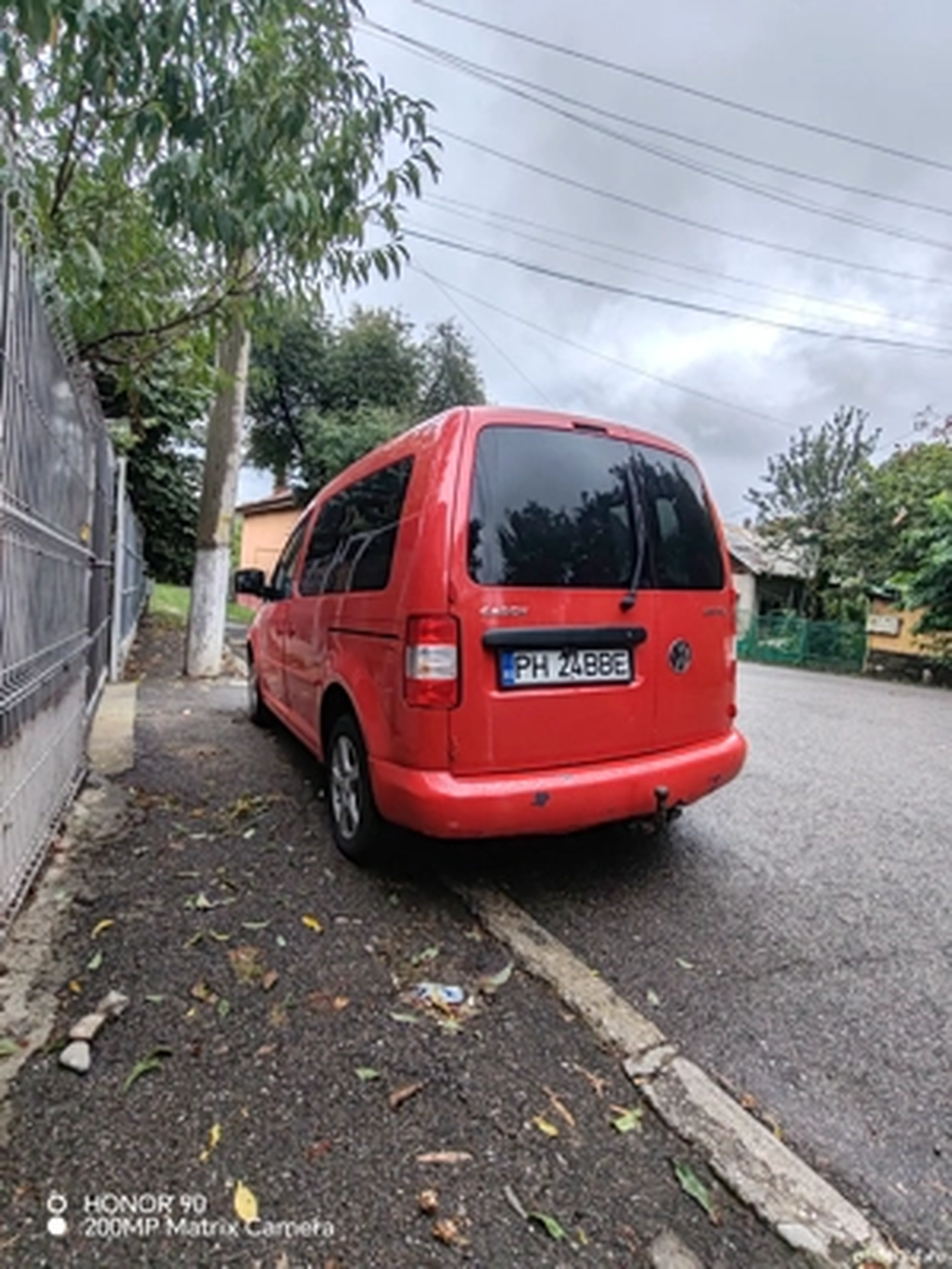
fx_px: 587
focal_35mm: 16
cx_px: 476
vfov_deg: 94.5
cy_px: 634
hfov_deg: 78.1
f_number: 2.2
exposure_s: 1/1500
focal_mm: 1.96
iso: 50
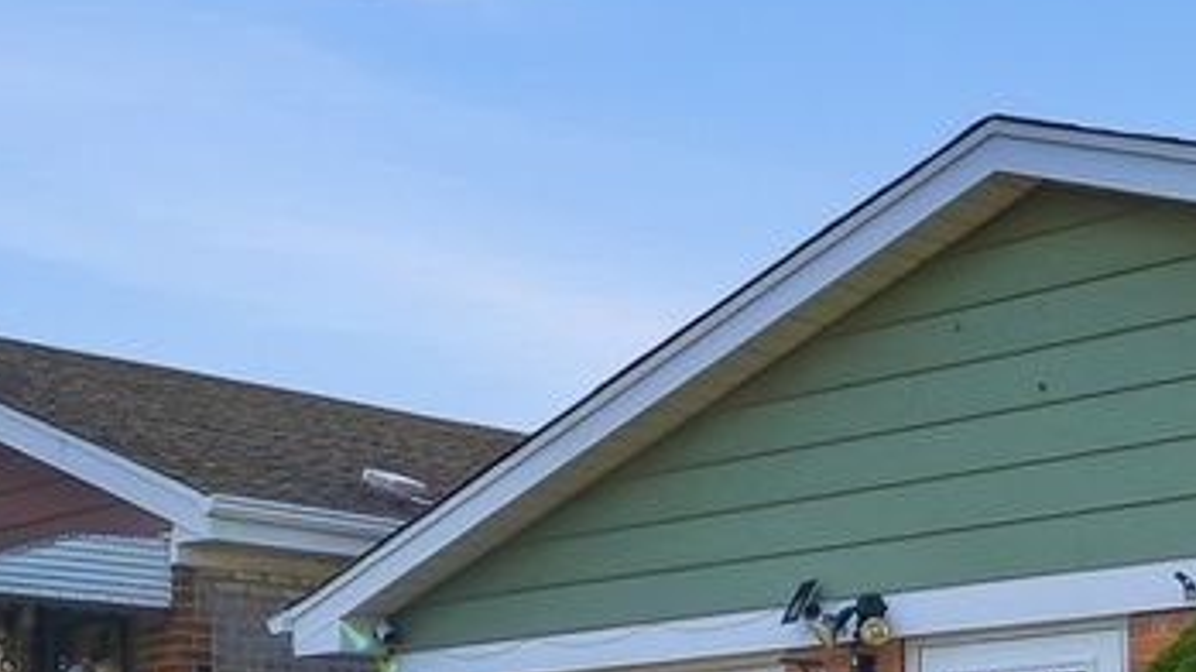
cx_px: 612
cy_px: 926
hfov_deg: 29.0
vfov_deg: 15.5
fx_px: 2314
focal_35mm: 73
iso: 400
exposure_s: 1/8500
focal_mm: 10
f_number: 8
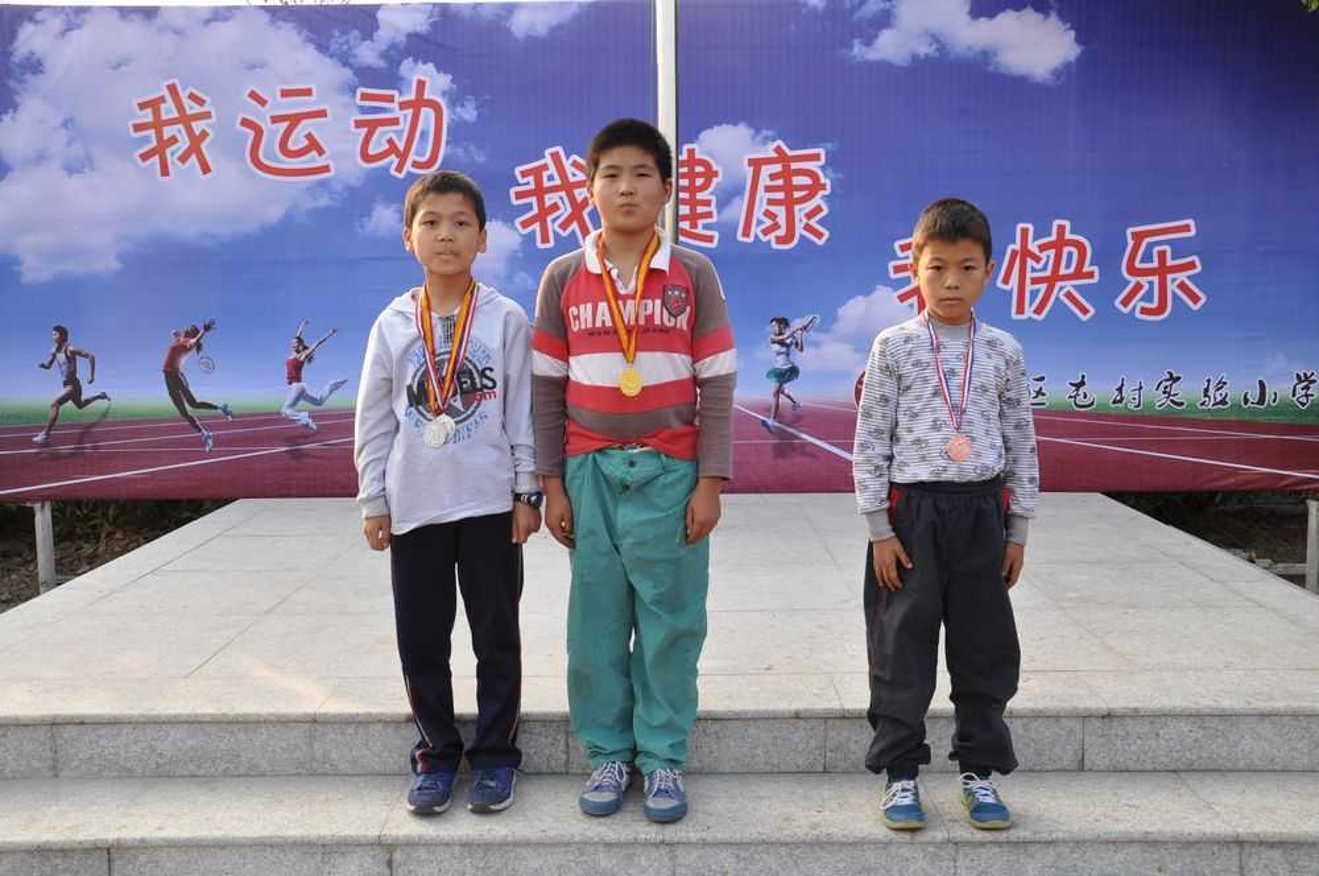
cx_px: 660
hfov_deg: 53.2
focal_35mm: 36
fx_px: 1317
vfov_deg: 36.8
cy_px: 438
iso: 200
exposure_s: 1/160
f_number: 6.3
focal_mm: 24
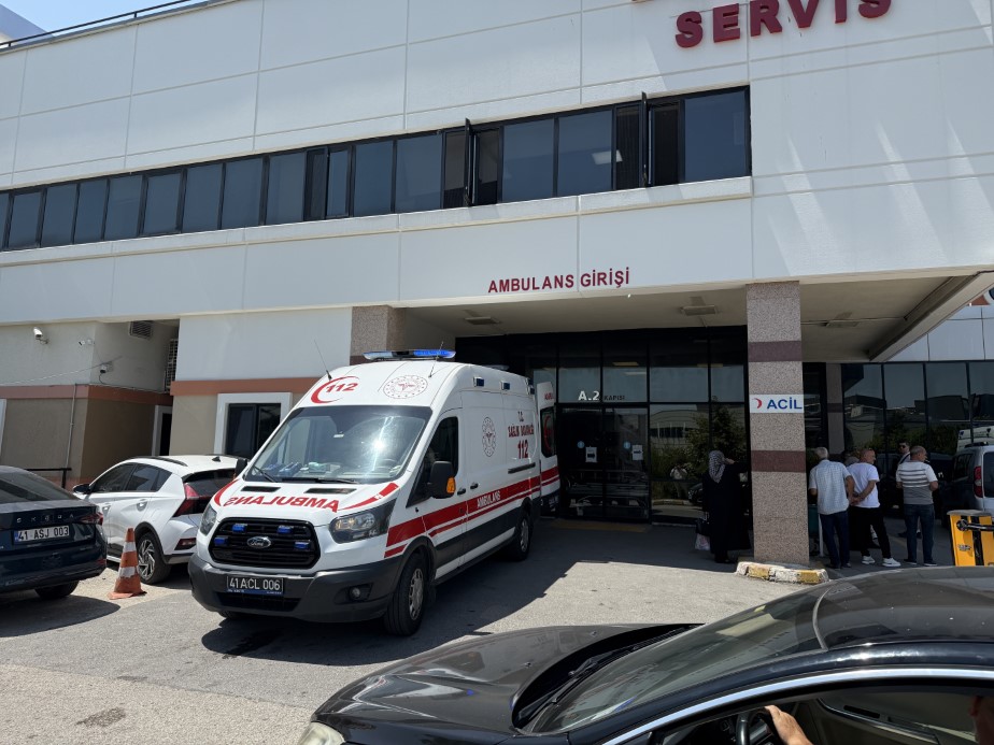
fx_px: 689
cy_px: 372
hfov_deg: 71.6
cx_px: 497
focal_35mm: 24
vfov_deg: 56.8
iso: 125
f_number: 1.78
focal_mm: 6.76
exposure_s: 1/6173
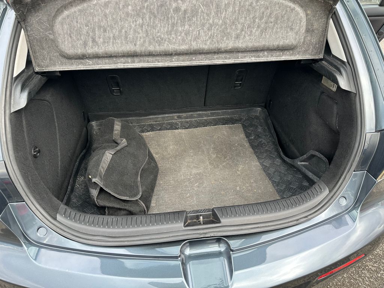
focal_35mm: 24
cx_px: 192
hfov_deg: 71.6
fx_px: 266
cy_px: 144
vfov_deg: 56.8
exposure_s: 1/132
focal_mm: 6.86
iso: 80
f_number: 1.78
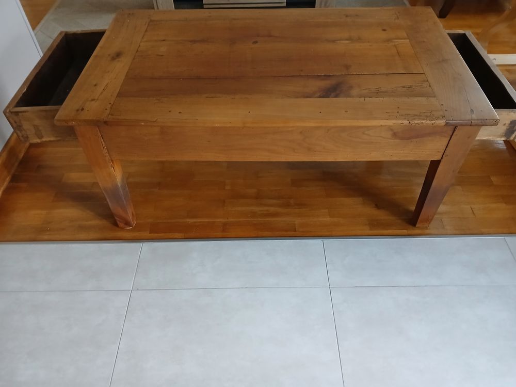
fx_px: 388
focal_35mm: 26
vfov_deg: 53.1
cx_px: 258
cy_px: 194
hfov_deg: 67.3
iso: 640
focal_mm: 3.98
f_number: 1.8
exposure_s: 1/20
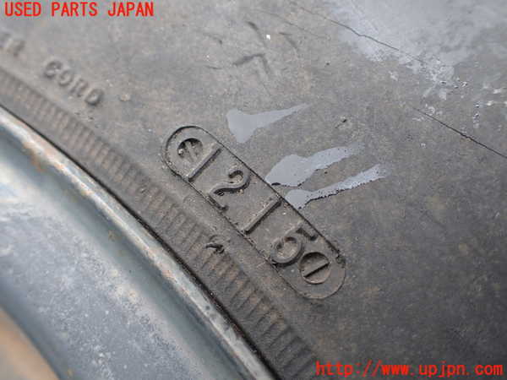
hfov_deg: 60.0
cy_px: 190
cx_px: 254
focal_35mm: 30
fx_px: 439
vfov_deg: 46.8
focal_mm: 5.4
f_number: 2.3
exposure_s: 1/125
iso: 160
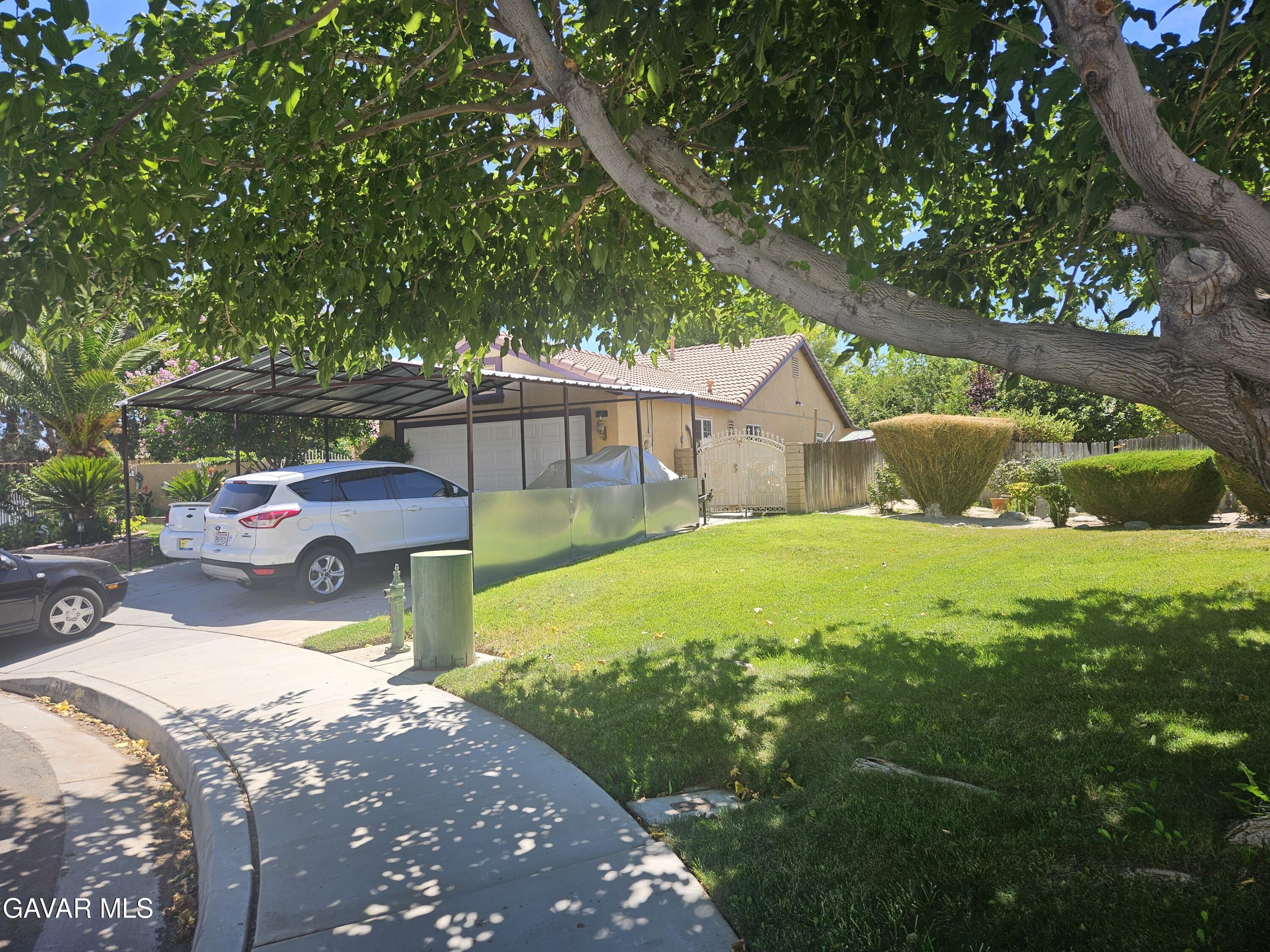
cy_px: 476
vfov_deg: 58.9
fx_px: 844
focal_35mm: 23
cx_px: 635
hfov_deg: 73.9
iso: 25
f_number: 1.8
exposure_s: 1/771
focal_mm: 5.4
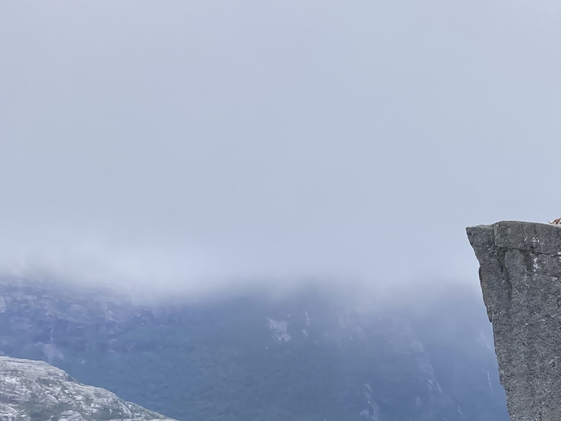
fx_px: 1264
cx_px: 742
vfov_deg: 18.4
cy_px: 419
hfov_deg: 22.3
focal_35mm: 78
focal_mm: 3.99
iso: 20
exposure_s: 1/810
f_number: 1.8
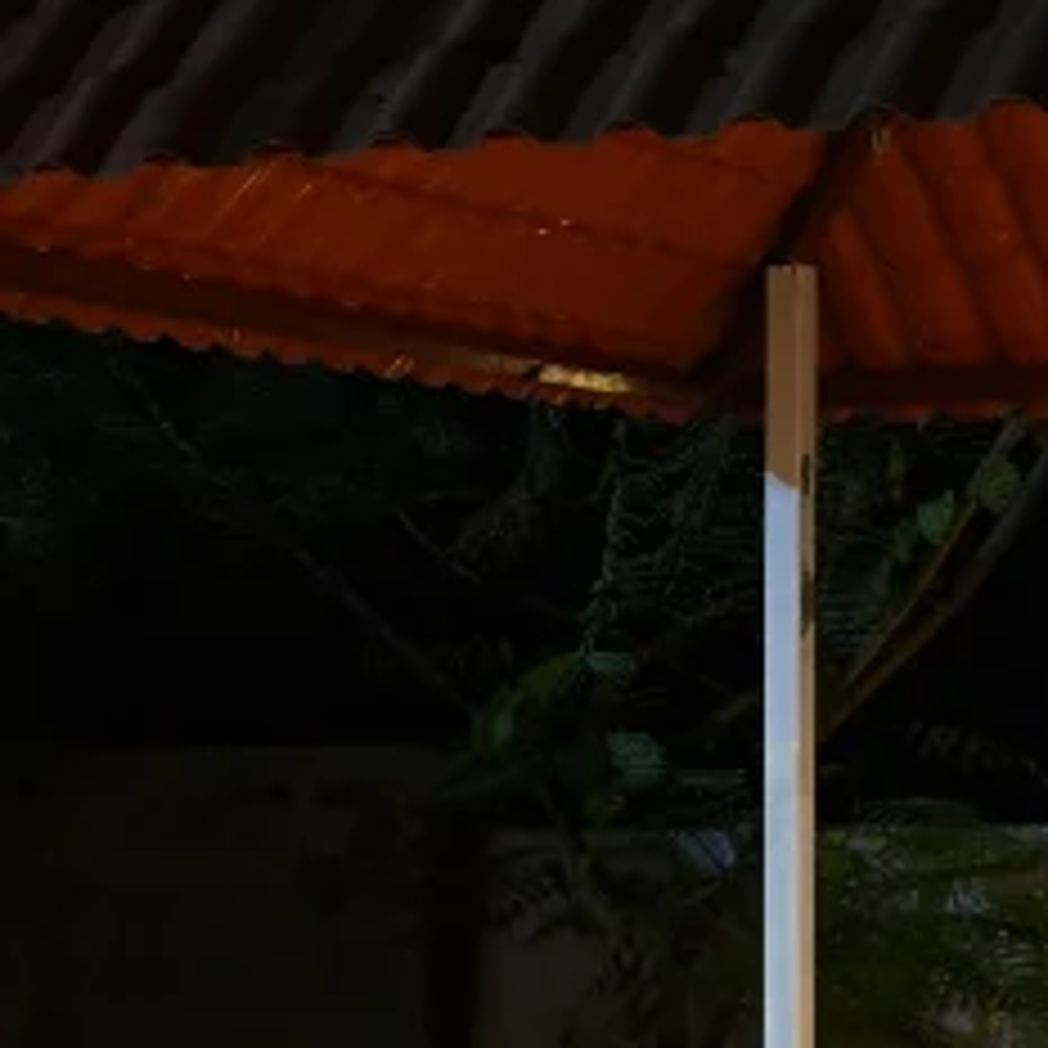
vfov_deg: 11.4
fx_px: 5241
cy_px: 634
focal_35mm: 153
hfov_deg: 11.3
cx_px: 1151
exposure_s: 1/100
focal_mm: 35
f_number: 2.8
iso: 3200
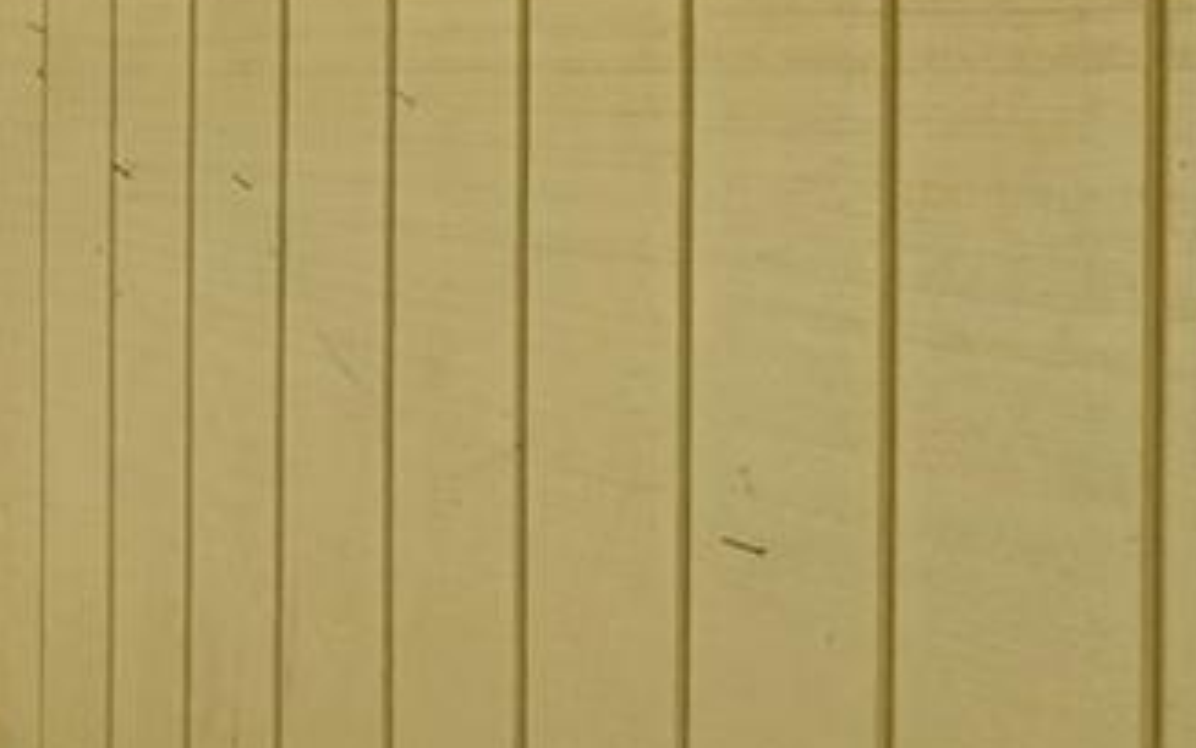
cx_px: -800
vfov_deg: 18.4
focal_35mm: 70
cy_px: 134
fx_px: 2282
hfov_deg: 21.9
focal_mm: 14
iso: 250
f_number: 9
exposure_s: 1/8000
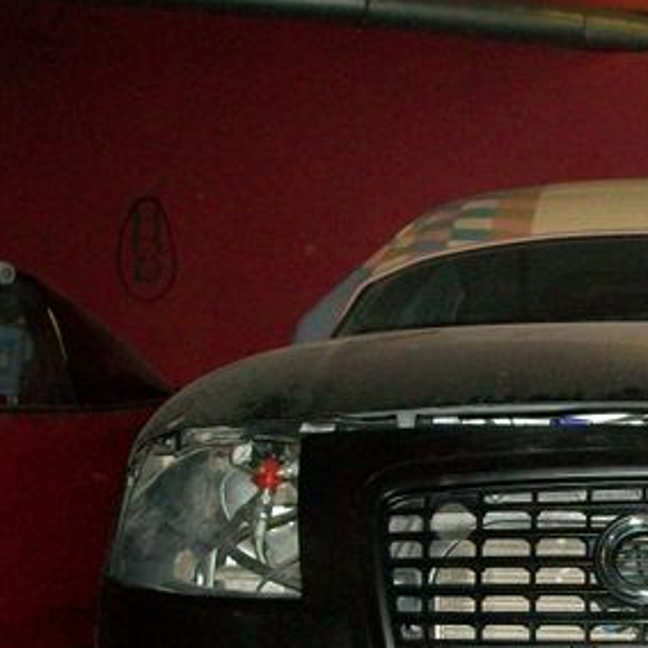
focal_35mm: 72
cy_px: 506
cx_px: 696
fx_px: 1525
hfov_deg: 22.7
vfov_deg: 23.7
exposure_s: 1/125
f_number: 2.7
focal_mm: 6
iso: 200
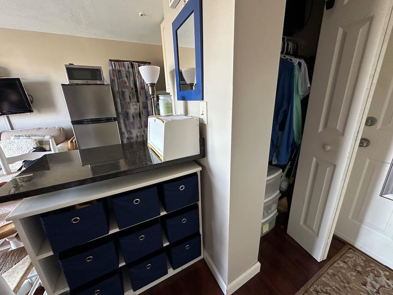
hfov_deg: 102.1
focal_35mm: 14
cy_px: 148
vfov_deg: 85.7
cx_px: 196
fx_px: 159
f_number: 2.2
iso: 320
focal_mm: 2.22
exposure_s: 1/69
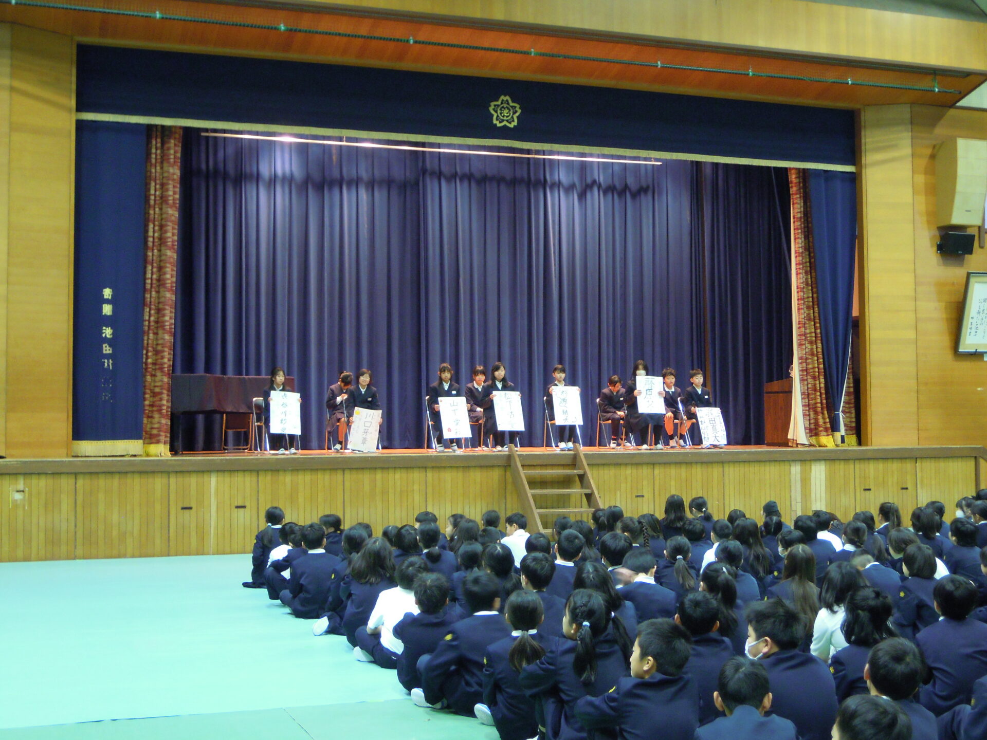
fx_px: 1312
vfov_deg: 31.5
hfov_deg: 41.2
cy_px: 370
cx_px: 494
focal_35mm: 46
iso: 400
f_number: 3.4
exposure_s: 1/10
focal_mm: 8.3
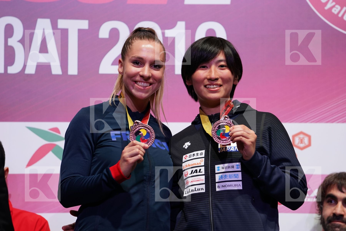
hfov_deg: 10.6
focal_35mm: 194
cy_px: 116
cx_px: 173
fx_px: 1864
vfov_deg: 7.1
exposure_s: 1/250
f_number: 3.5
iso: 1250
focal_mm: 194
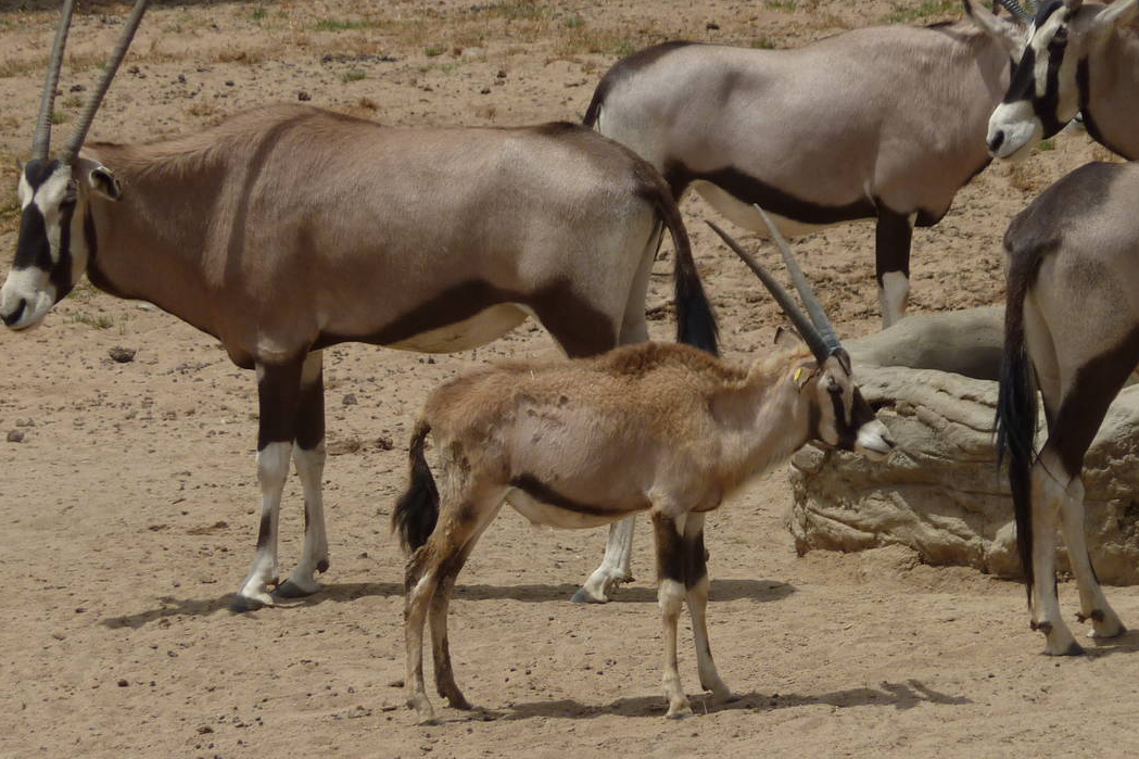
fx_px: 13950
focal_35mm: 441
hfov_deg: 4.7
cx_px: 767
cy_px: 377
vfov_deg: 3.1
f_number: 5.6
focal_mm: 45.7
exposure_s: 1/1000
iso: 80
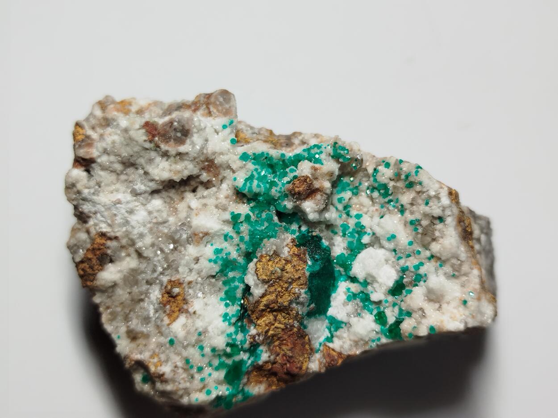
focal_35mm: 45
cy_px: 209
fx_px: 726
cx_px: 279
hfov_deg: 42.1
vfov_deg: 32.2
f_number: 1.7
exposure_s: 1/173
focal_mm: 5.31
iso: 50
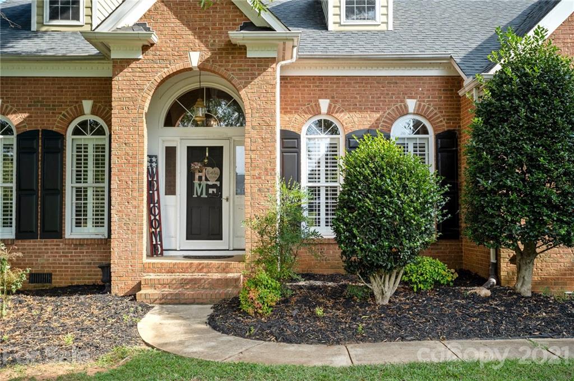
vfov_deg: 36.8
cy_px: 190
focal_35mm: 36
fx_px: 574
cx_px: 287
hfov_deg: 53.2
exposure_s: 1/125
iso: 100
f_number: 6.3
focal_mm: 36
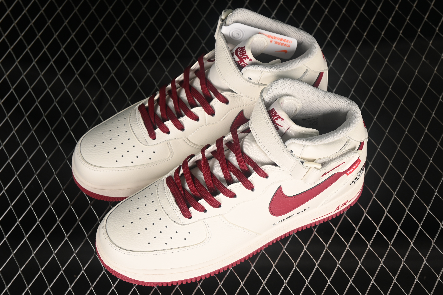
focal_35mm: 75
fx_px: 923
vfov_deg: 18.2
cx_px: 222
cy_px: 148
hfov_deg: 27.0
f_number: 7.1
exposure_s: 1/80
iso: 160
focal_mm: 50
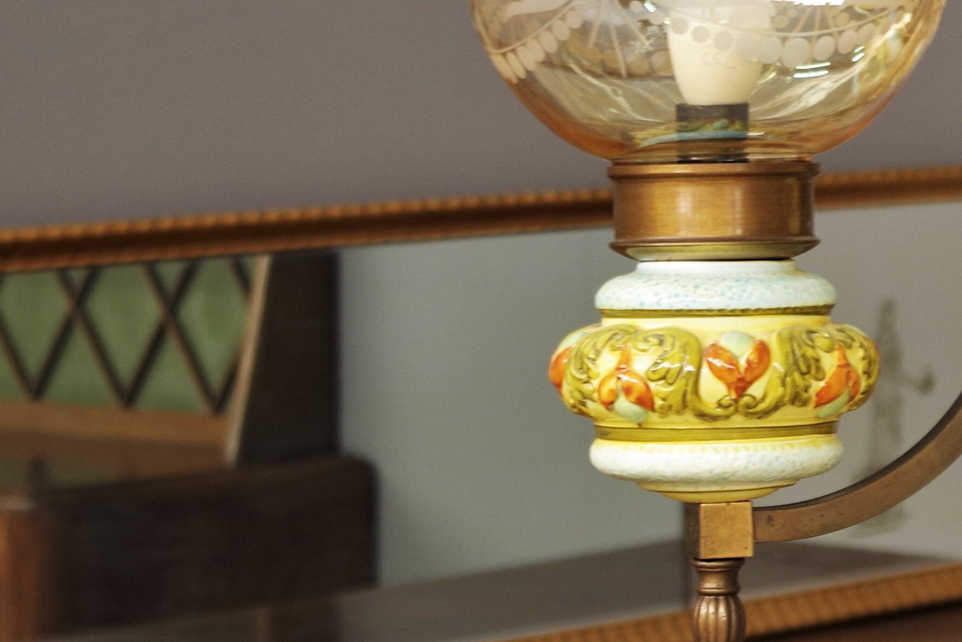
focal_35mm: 166
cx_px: 1291
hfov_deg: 12.0
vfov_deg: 8.2
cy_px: -70
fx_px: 4436
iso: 100
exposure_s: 1/8
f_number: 4.5
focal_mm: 37.5
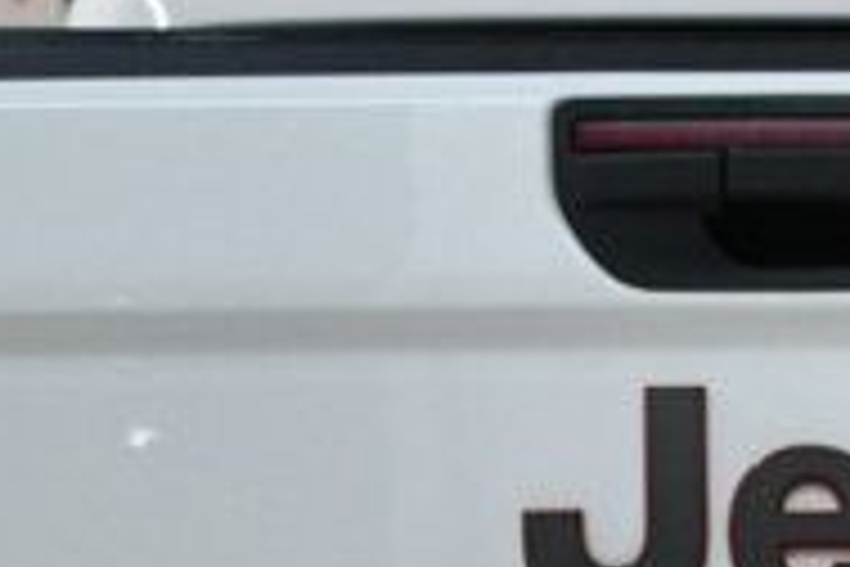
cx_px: 908
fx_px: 3447
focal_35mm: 146
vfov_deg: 9.2
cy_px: 828
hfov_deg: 13.8
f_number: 3.5
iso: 800
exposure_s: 1/160
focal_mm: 18
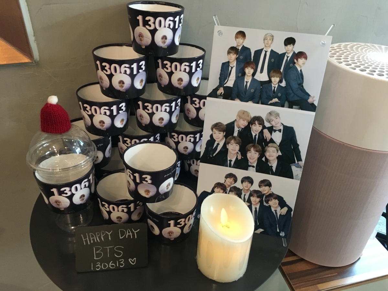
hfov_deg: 61.7
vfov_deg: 48.2
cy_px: 146
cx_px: 194
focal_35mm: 29
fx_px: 325
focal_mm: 4.15
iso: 200
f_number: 2.2
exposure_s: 1/20
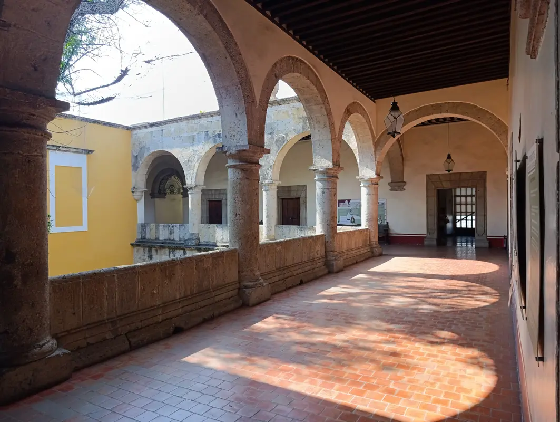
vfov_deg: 59.0
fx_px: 373
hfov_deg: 73.9
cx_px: 280
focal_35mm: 23
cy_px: 211
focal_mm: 6.14
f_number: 1.6
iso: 80
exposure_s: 1/120
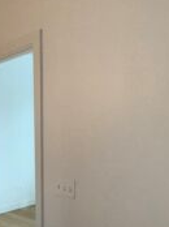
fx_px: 281
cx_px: -3
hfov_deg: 30.9
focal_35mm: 43
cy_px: 192
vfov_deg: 41.3
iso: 100
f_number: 2.2
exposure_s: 1/120
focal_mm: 2.22
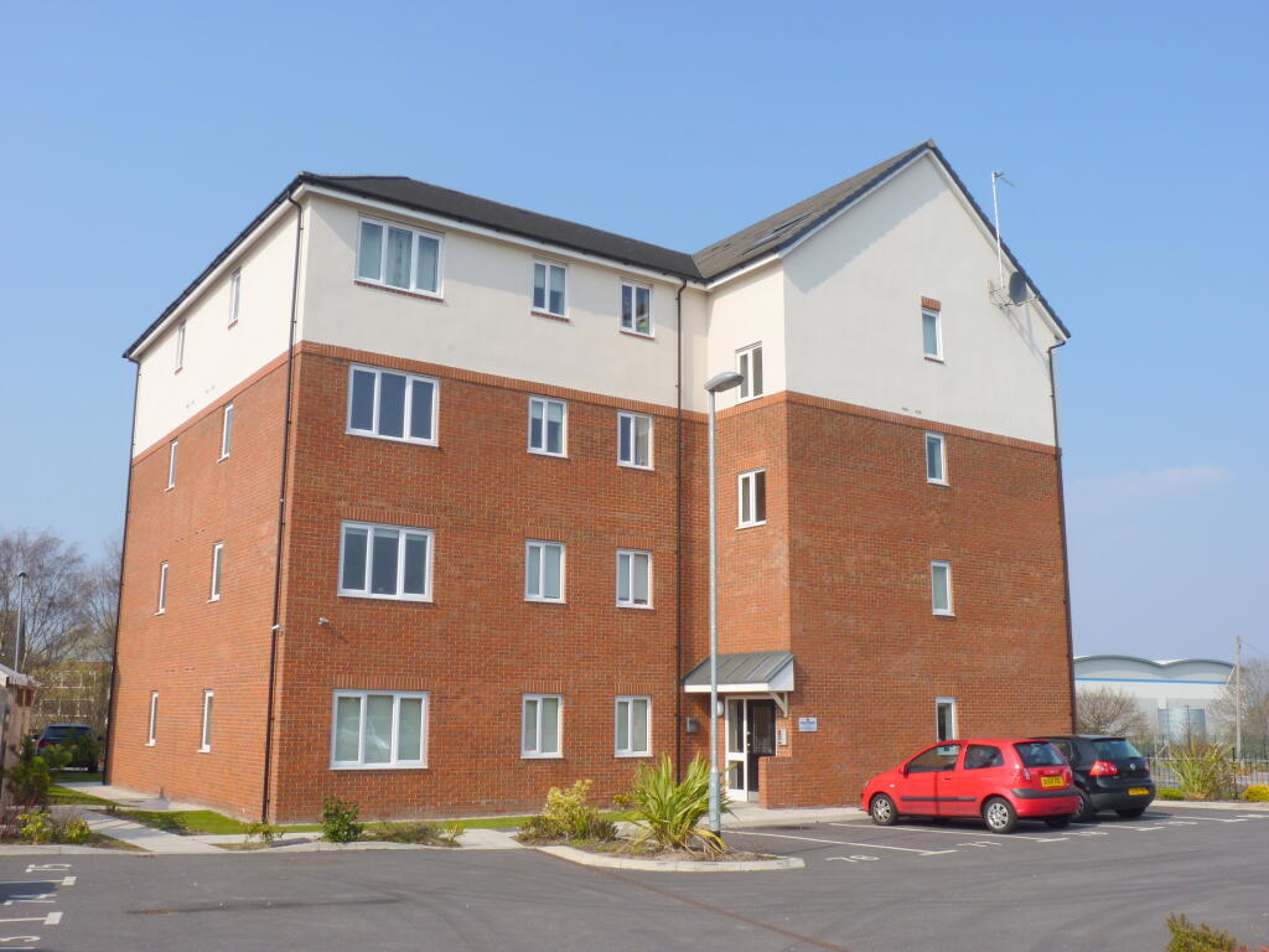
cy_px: 476
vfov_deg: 42.9
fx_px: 1210
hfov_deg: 55.4
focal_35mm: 33
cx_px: 634
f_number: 5.6
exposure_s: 1/320
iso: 80
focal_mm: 5.9
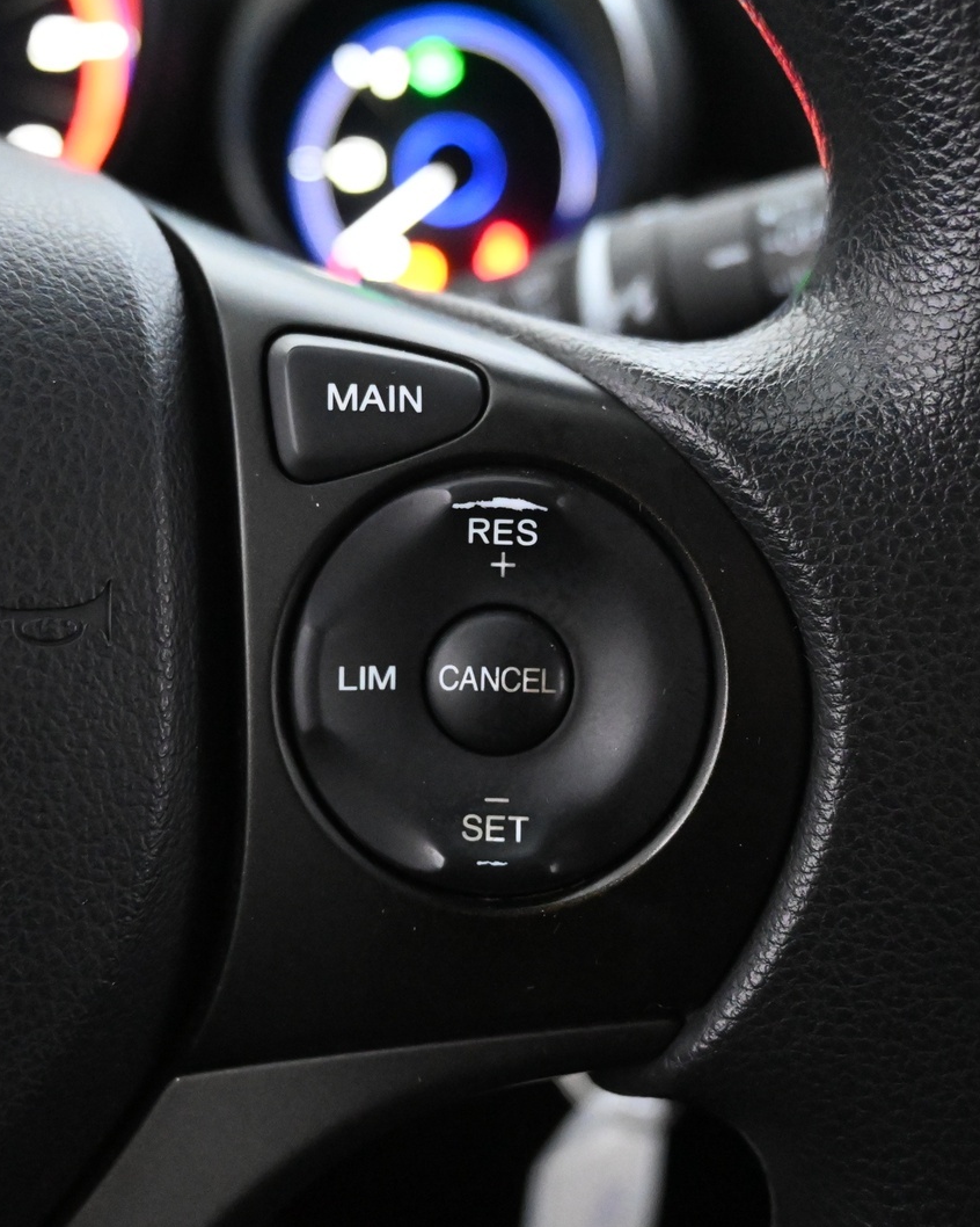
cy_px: 614
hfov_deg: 32.4
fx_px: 1681
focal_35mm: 46
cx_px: 409
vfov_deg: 40.1
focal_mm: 21.5
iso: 8000
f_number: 4
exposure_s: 1/30
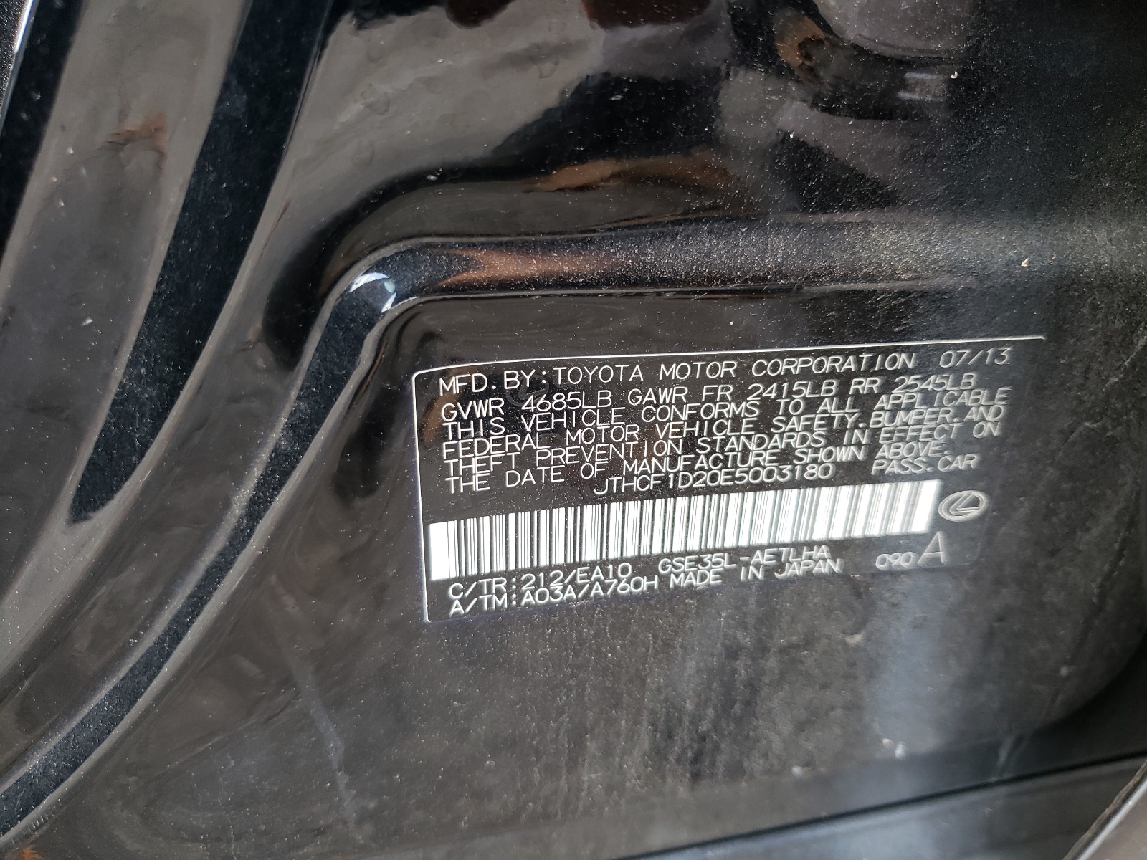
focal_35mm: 26
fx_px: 862
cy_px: 430
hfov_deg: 67.3
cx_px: 574
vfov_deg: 53.1
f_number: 1.5
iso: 60
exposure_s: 1/60.2
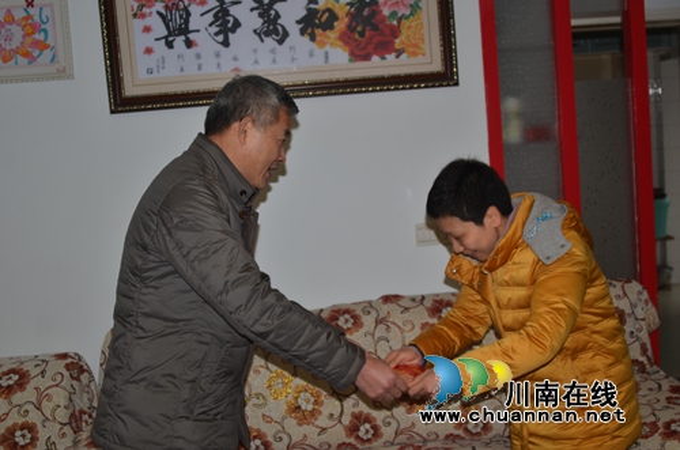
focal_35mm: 42
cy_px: 225
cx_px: 340
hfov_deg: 46.5
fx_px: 792
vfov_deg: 31.7
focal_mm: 28
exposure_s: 1/60
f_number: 3.5
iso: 100
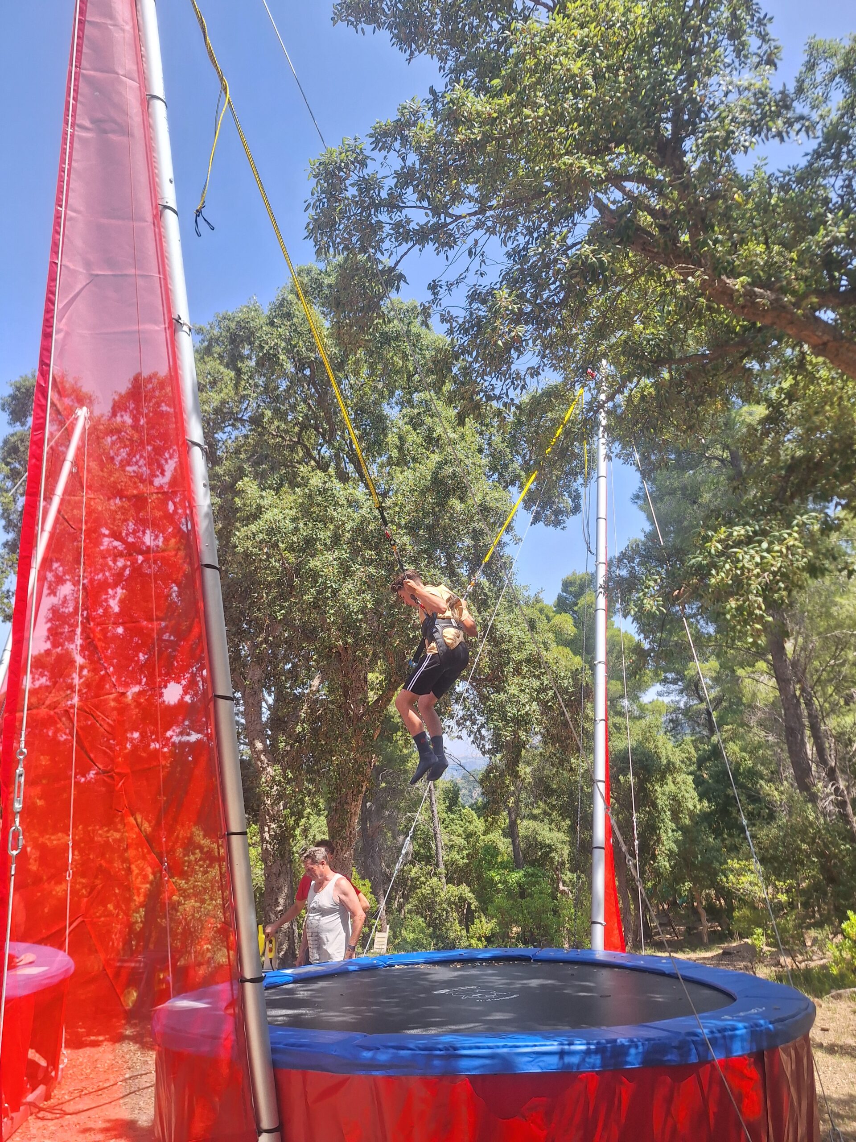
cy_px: 571
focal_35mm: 23
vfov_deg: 73.9
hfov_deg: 58.9
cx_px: 428
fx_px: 758
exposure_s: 1/1374
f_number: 1.8
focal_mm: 5.54
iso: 40
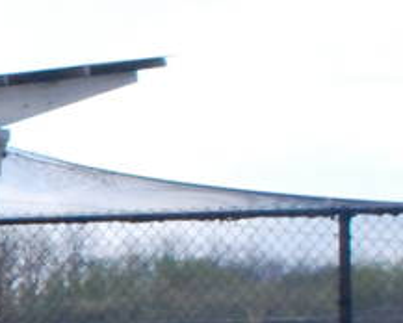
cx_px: -695
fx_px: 3474
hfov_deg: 6.2
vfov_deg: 5.3
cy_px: 339
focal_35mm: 291
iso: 1600
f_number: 16
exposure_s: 1/400
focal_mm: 28
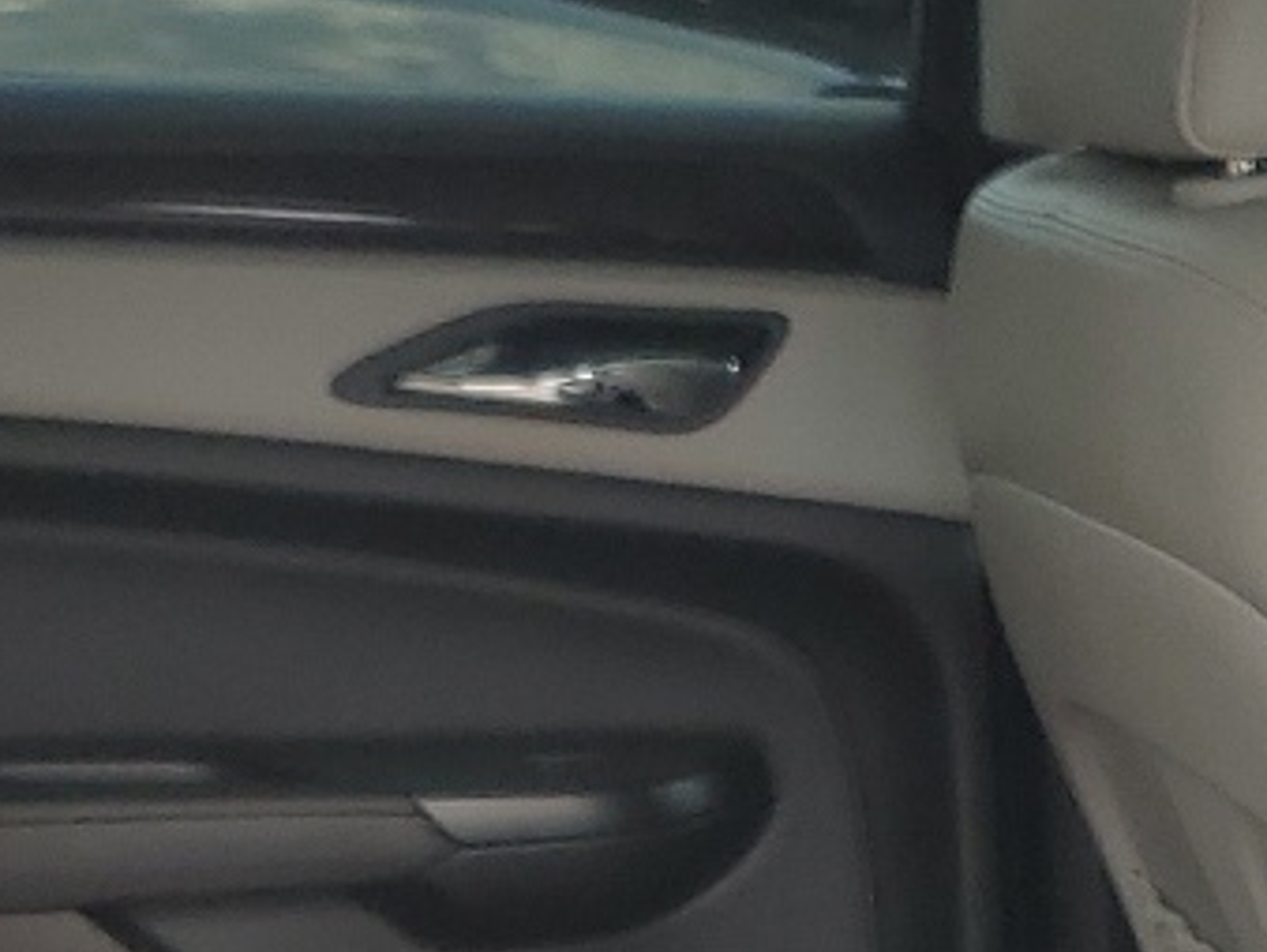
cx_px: 723
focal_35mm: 123
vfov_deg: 11.4
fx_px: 4505
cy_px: 1615
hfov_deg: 16.0
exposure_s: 1/333
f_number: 1.5
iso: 50
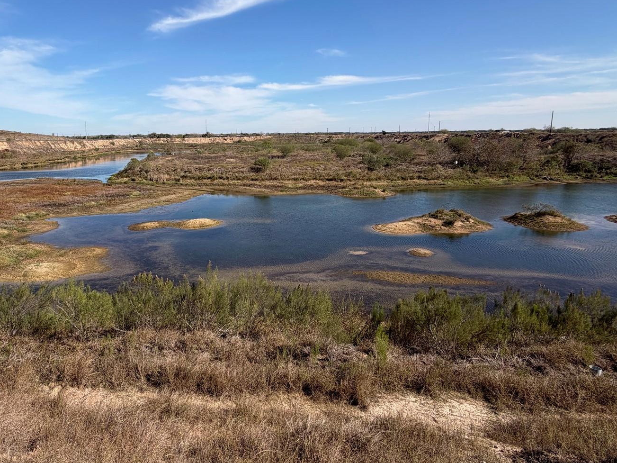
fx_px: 392
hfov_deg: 74.8
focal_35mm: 22
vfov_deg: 60.7
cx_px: 224
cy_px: 192
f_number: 2.2
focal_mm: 2.22
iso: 20
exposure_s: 1/942
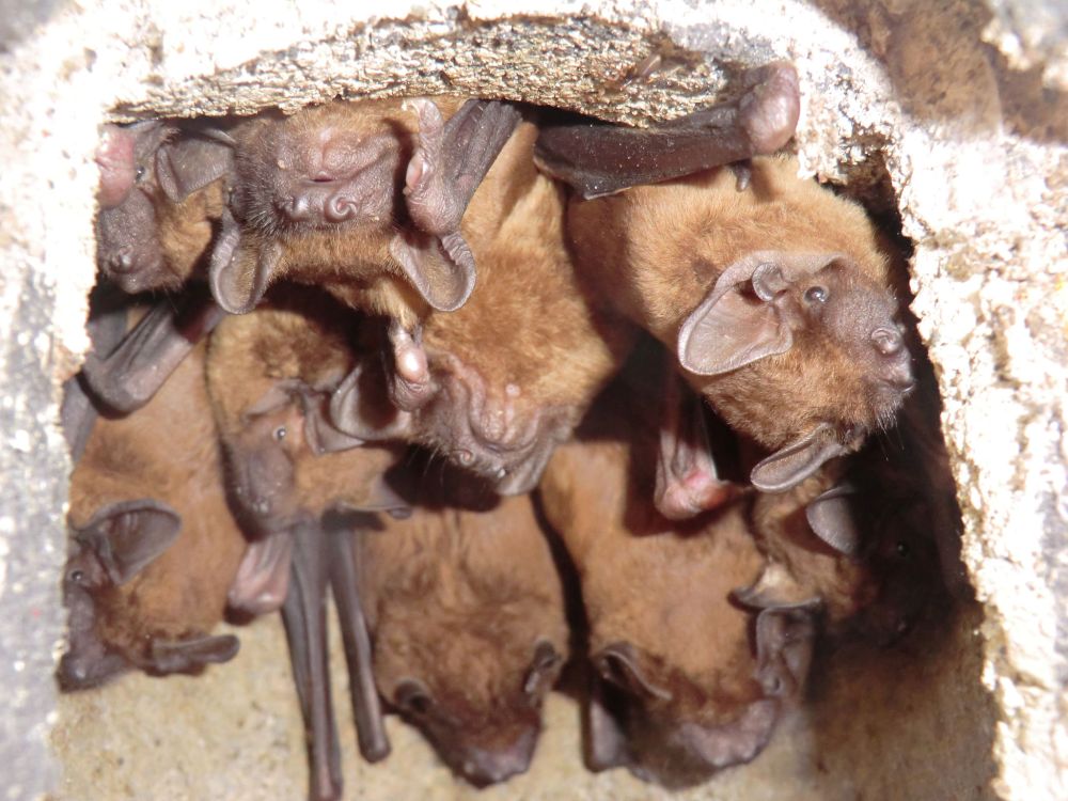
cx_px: 534
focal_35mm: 40
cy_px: 400
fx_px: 1234
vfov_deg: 36.0
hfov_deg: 46.8
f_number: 3.8
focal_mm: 7.1
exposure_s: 1/60
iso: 400
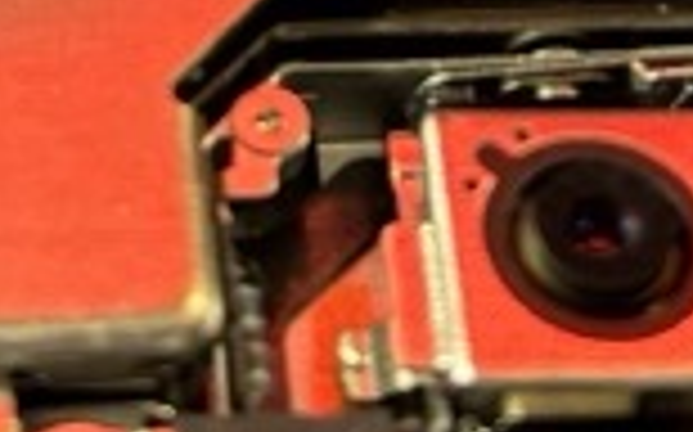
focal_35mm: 215
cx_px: 234
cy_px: -747
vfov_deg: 5.8
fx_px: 4058
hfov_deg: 9.8
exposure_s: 1/65
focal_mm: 5.96
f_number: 1.6
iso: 125
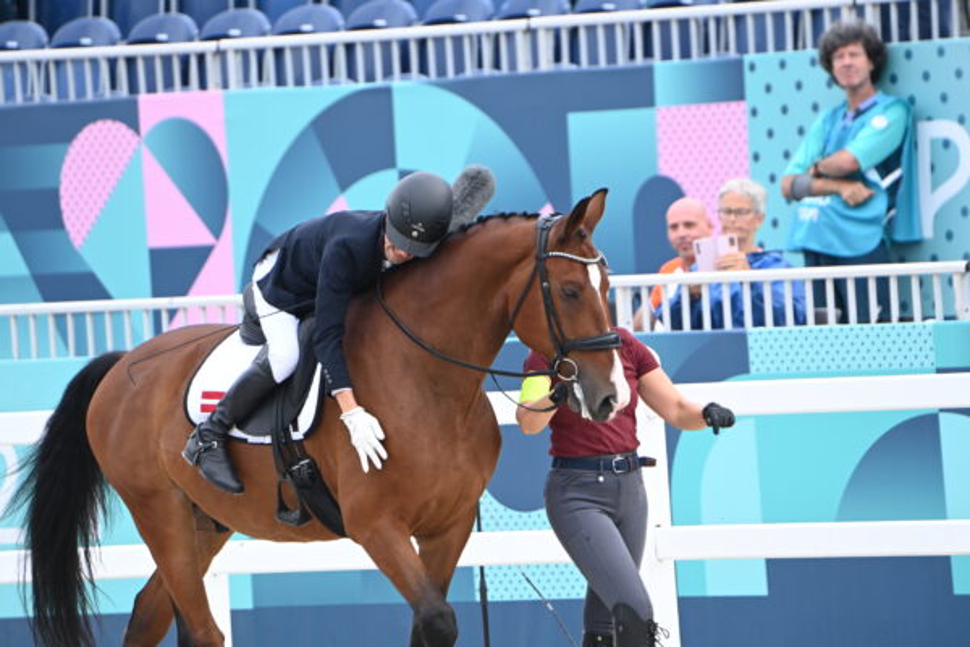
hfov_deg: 3.7
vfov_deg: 2.5
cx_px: 485
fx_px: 15088
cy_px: 324
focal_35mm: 560
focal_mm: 560
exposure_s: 1/1000
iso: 1600
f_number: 7.1
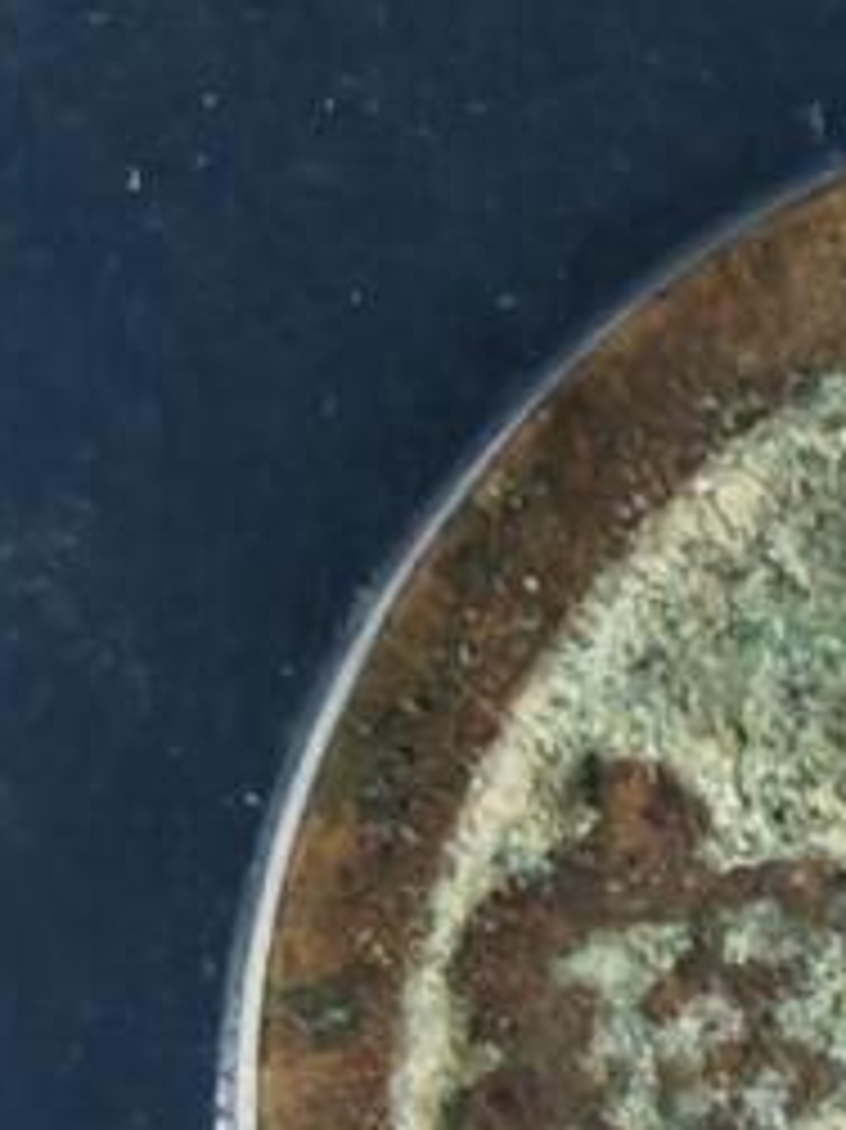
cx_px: 1400
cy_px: 441
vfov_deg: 10.2
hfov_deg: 7.5
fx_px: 6327
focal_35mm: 194
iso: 320
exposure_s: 1/100
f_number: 1.8
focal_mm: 5.53
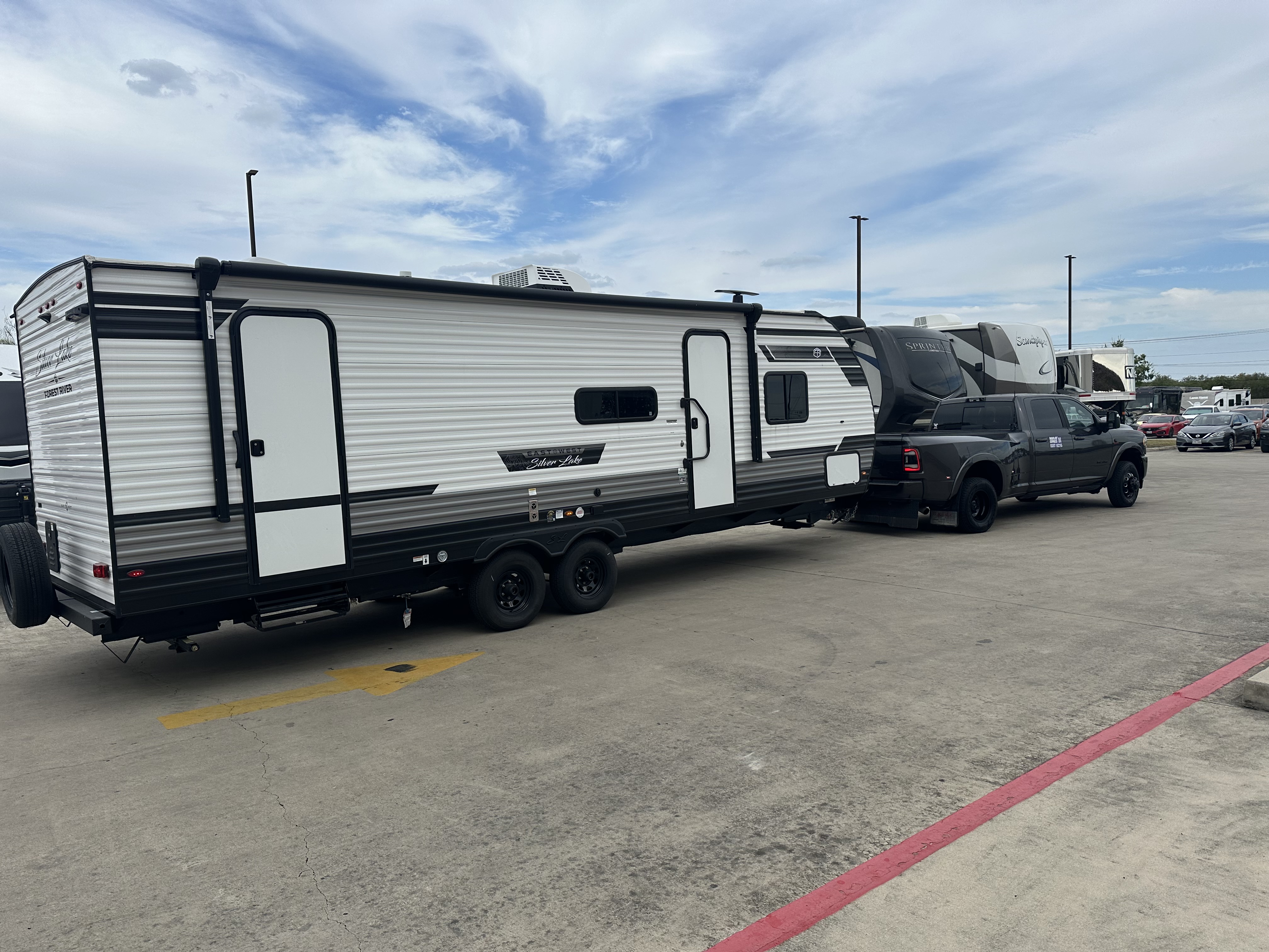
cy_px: 476
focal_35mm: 24
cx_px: 634
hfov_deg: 71.6
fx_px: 880
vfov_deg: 56.8
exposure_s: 1/4762
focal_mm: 6.86
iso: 80
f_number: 1.78
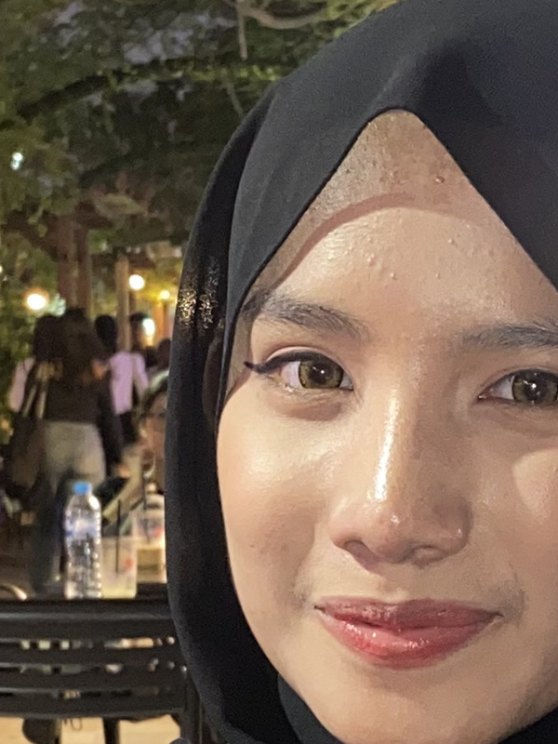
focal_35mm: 131
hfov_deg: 11.3
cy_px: 616
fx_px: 2816
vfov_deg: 14.9
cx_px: 240
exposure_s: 1/8
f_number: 1.8
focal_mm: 4.25
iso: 64
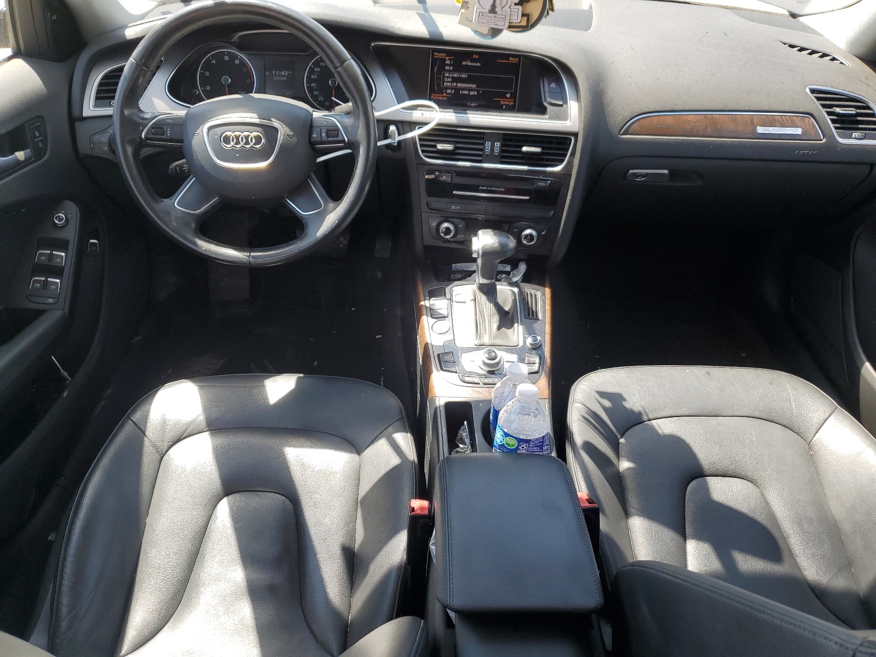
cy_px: 328
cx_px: 438
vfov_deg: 53.1
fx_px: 658
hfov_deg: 67.3
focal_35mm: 26
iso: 50
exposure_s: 1/417
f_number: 1.5
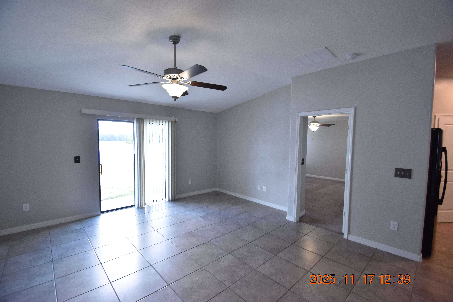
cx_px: 226
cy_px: 151
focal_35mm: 15
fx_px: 189
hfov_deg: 100.4
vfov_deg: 77.3
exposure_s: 1/125
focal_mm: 10
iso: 800
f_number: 3.5
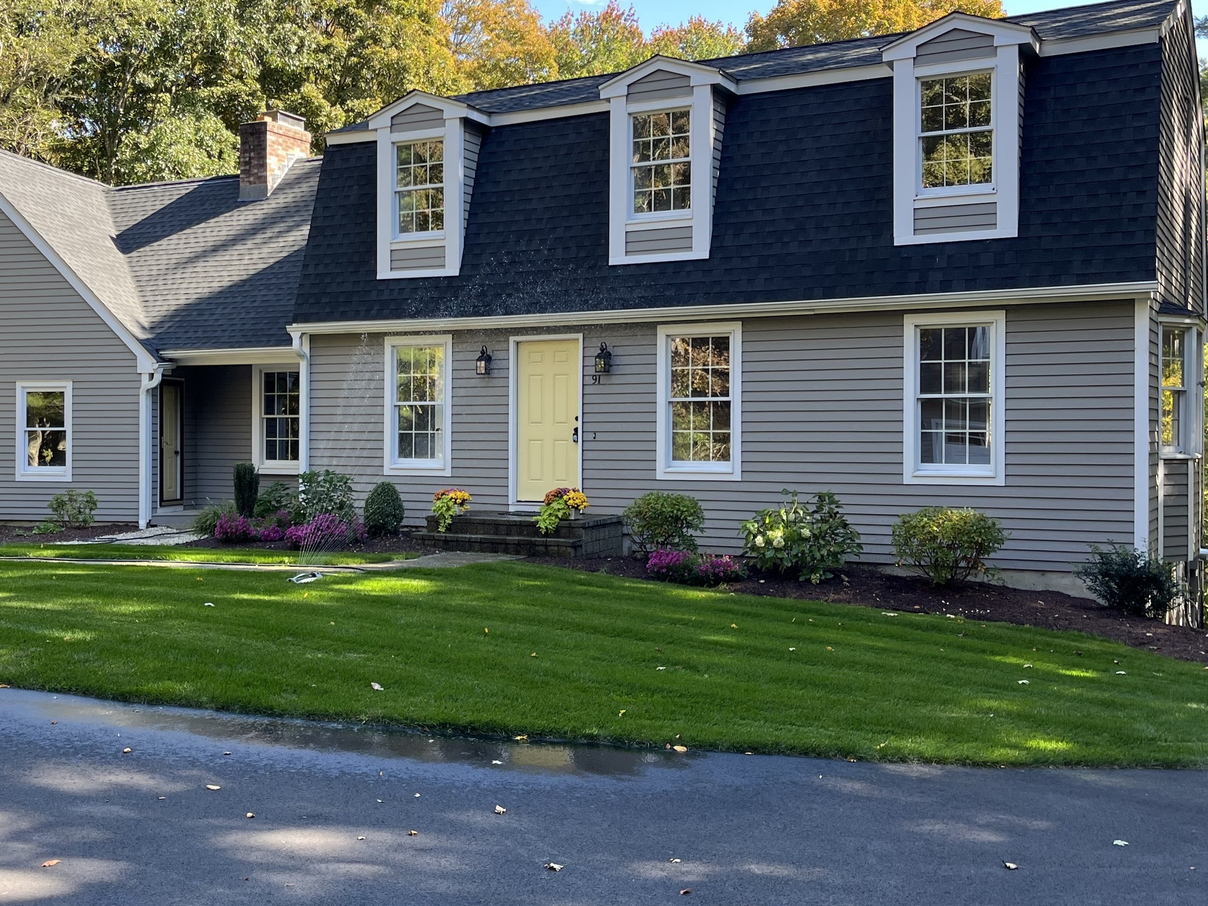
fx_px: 1431
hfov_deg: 45.5
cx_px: 468
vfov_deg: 35.1
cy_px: 446
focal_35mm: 41
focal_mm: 5.1
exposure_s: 1/237
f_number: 1.6
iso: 40
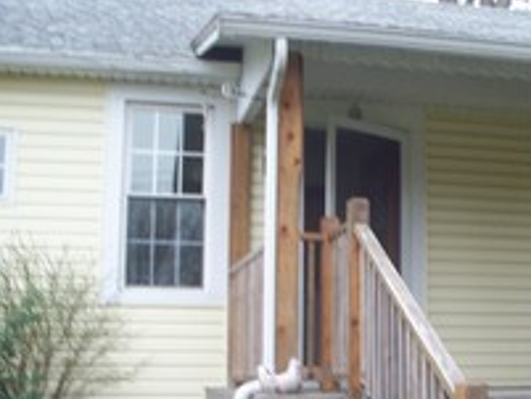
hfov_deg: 30.8
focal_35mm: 62
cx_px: 380
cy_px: 277
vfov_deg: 23.5
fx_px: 952
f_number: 2.8
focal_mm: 7.54
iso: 64
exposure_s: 1/80
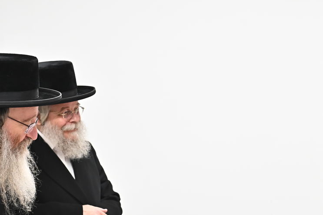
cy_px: 152
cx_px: 214
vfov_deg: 12.1
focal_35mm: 113
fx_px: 1014
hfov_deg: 18.1
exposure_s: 1/200
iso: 2500
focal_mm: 60
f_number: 5
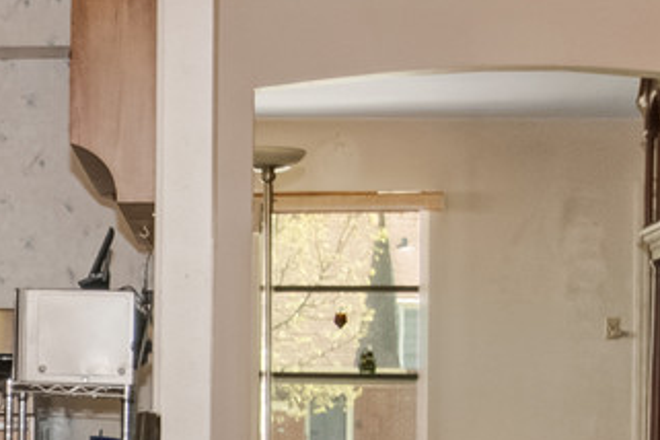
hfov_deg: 17.8
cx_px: -74
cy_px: 411
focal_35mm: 111
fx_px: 2035
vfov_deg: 12.2
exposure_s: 1/1250
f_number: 8
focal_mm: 15
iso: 400
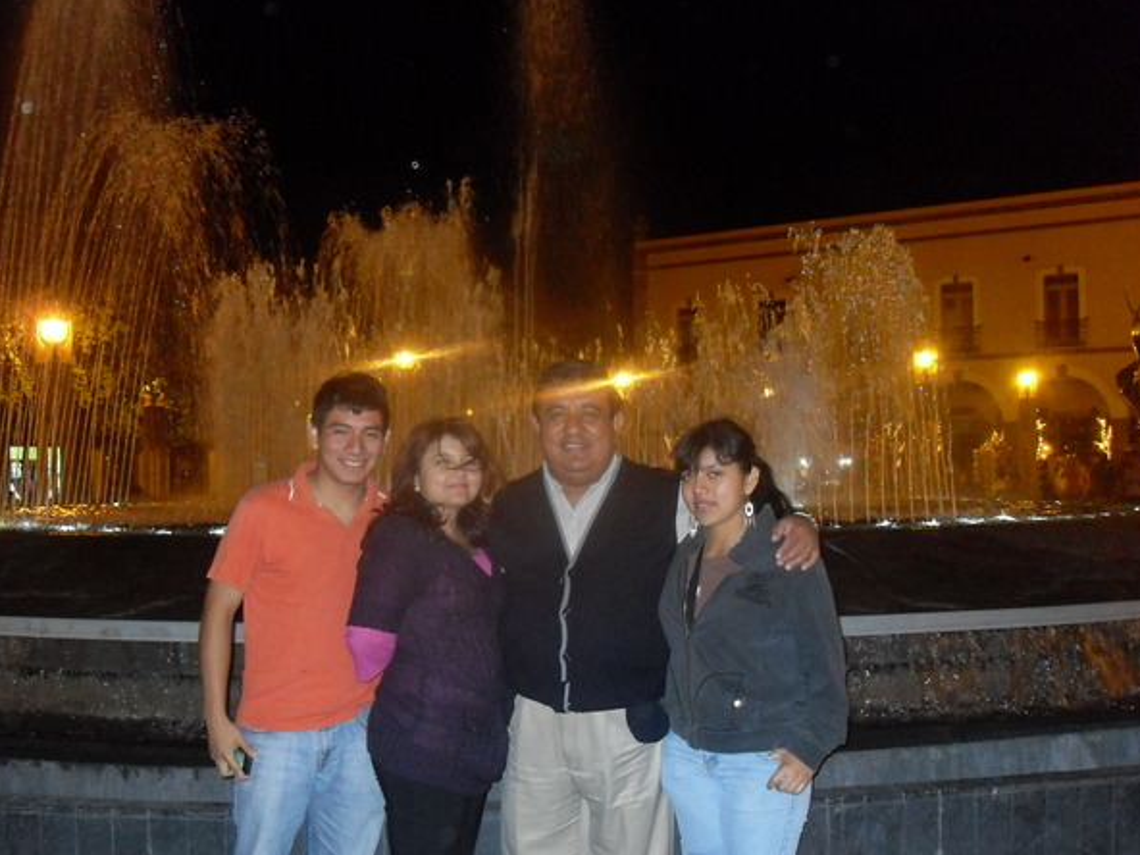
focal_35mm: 40
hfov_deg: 46.8
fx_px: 1317
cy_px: 454
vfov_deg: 35.9
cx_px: 537
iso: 400
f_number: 2.8
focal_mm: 6.3
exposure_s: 1/45
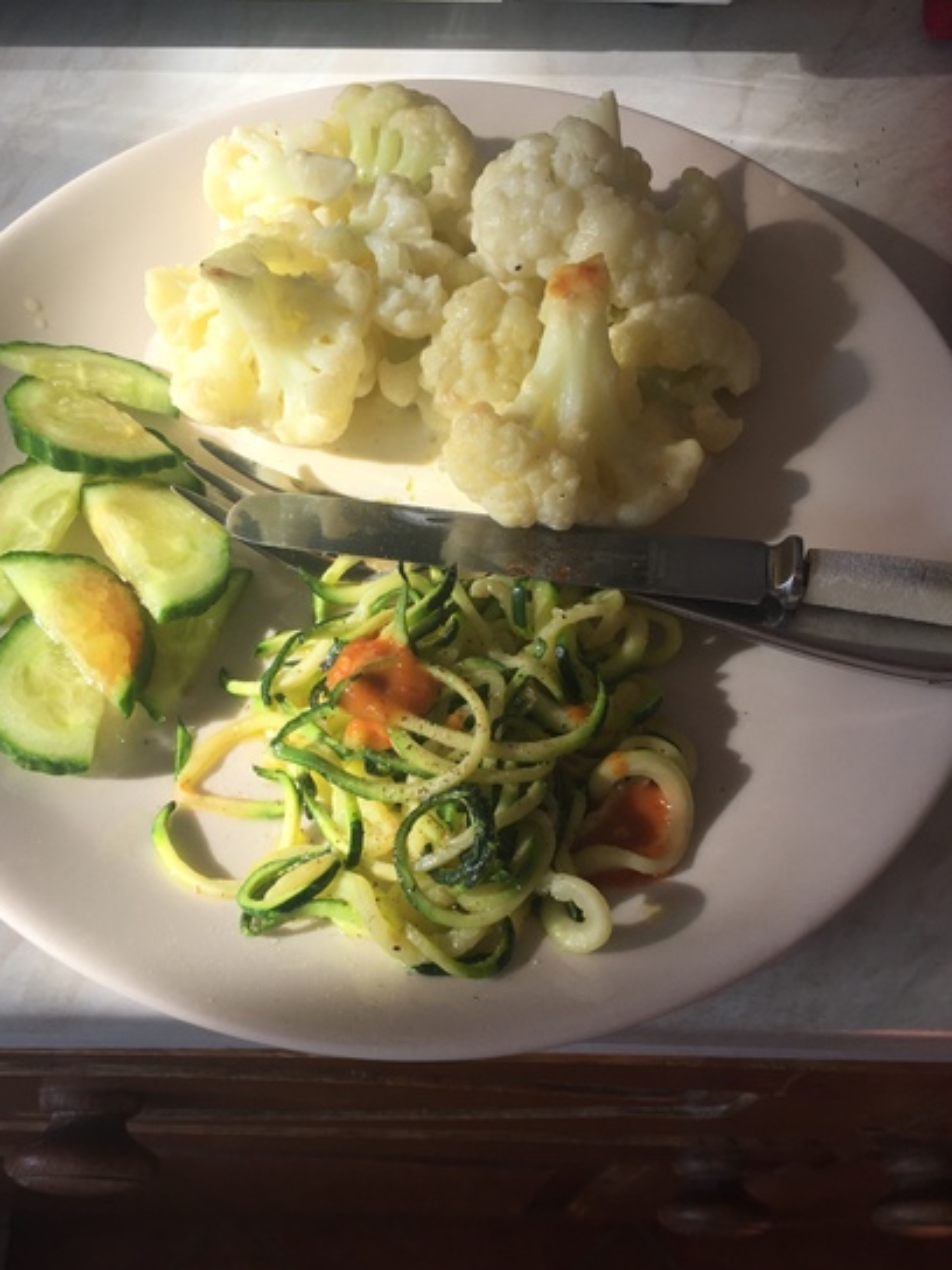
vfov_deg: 56.8
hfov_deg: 44.1
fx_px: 1173
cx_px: 436
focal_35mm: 32
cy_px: 665
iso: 32
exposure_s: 1/347
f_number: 2.2
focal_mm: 4.15
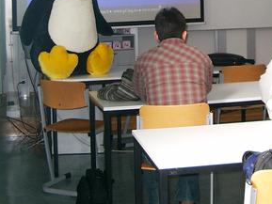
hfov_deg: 23.7
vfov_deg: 17.5
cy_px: -14
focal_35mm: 82
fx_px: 645
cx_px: 194
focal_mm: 7.6
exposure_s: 1/60
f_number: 2.6
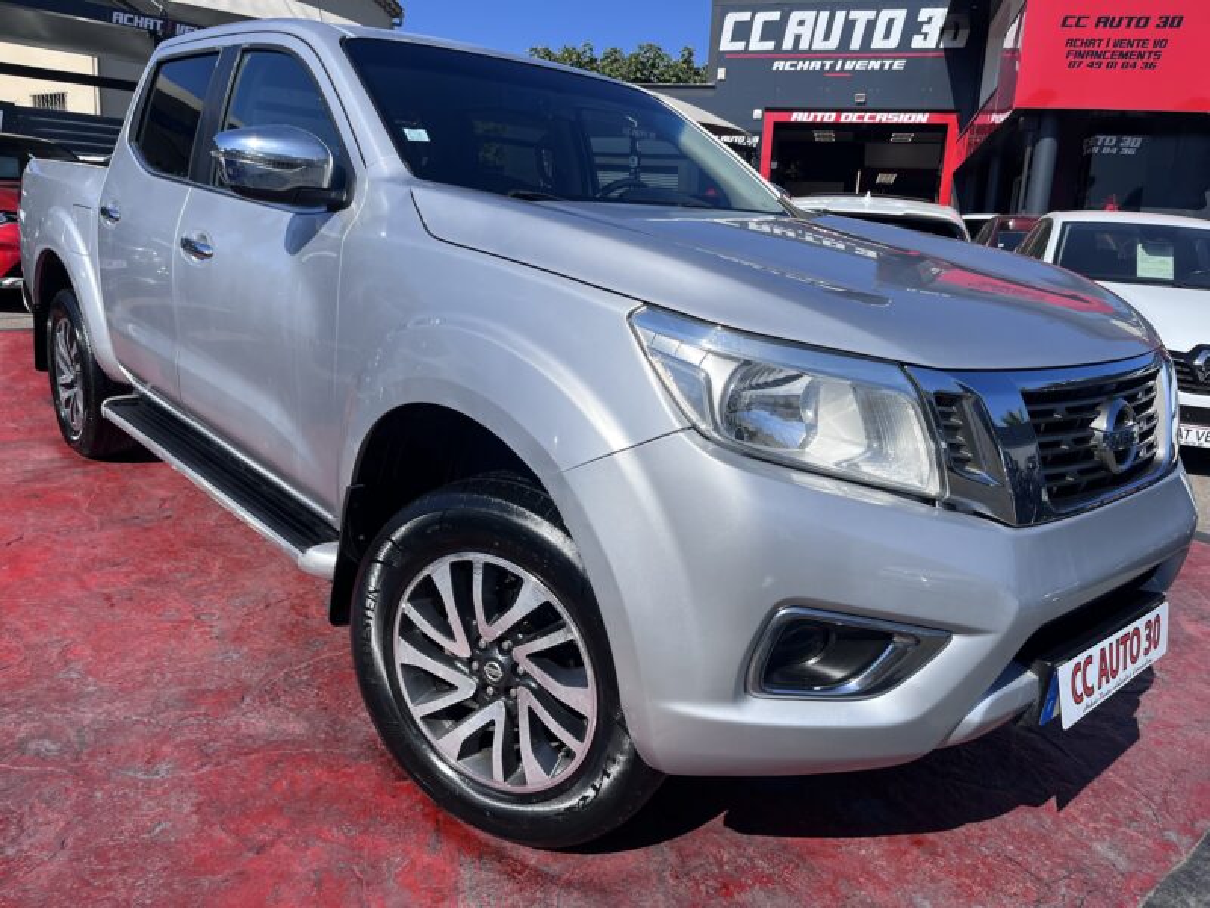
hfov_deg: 67.3
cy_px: 454
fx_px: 909
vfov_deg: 53.1
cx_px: 605
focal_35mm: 26
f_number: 1.6
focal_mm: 5.1
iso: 50
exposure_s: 1/5076
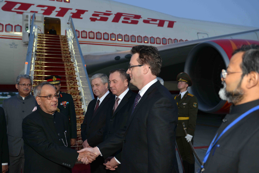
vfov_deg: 42.4
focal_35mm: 31
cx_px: 130
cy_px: 86
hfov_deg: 60.3
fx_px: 223
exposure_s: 1/160
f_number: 2.8
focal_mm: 31
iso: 640
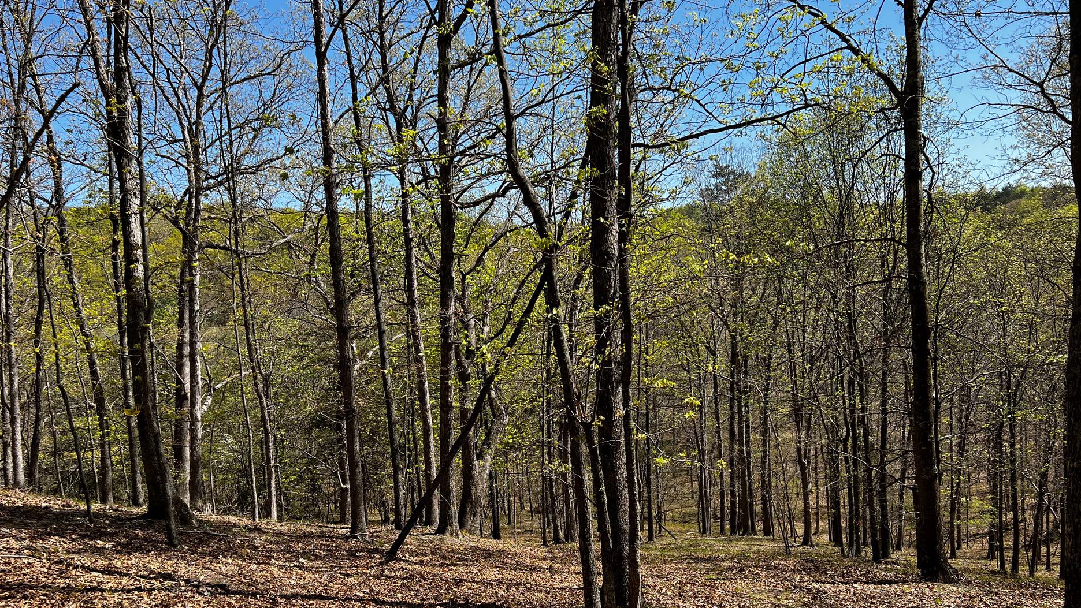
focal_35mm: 31
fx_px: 889
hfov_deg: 62.6
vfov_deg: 37.1
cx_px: 515
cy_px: 436
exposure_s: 1/1808
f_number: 1.5
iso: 50
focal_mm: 5.7
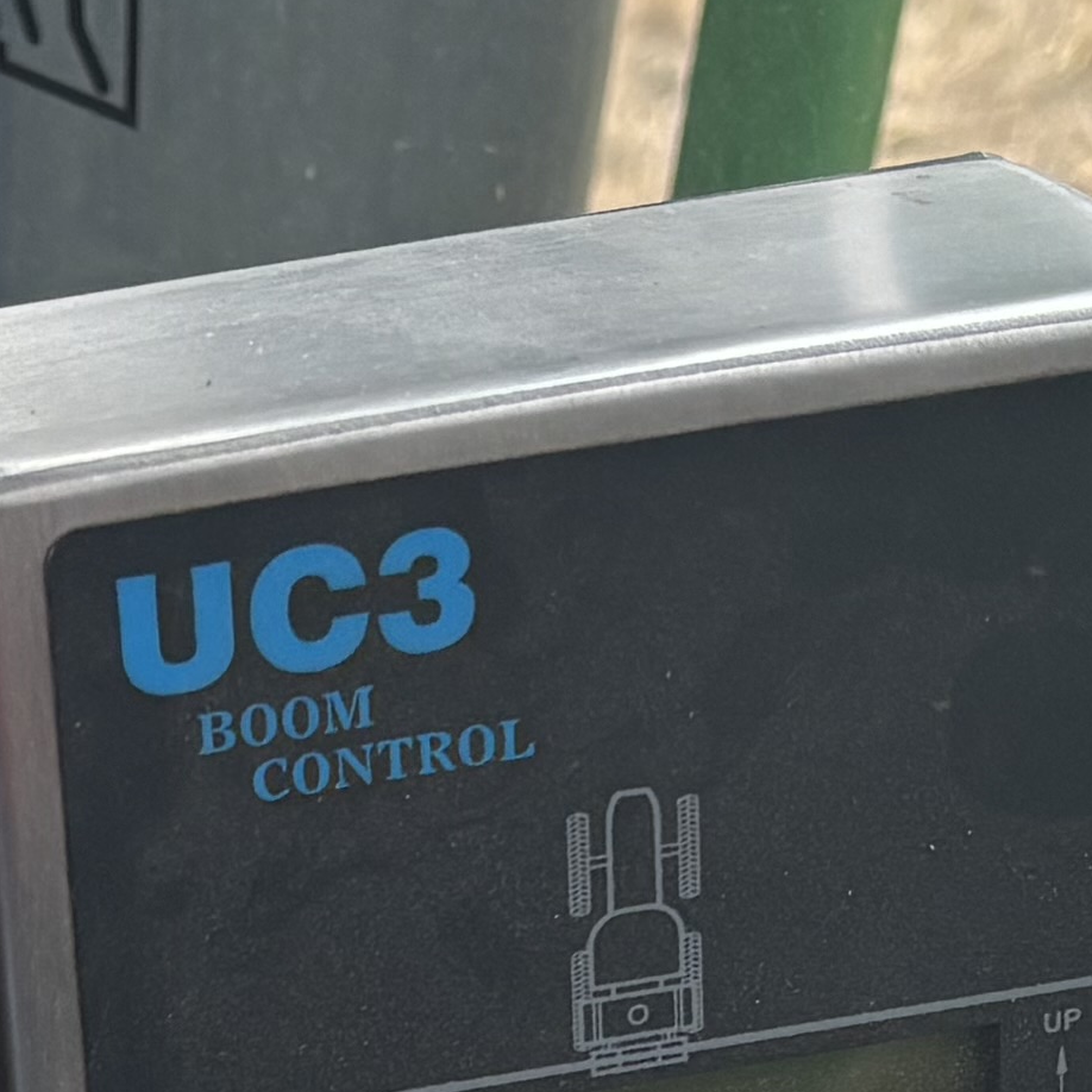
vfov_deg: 11.5
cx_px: -378
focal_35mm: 143
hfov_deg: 11.8
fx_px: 5104
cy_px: 1868
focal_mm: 5.96
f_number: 1.6
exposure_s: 1/121
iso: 80
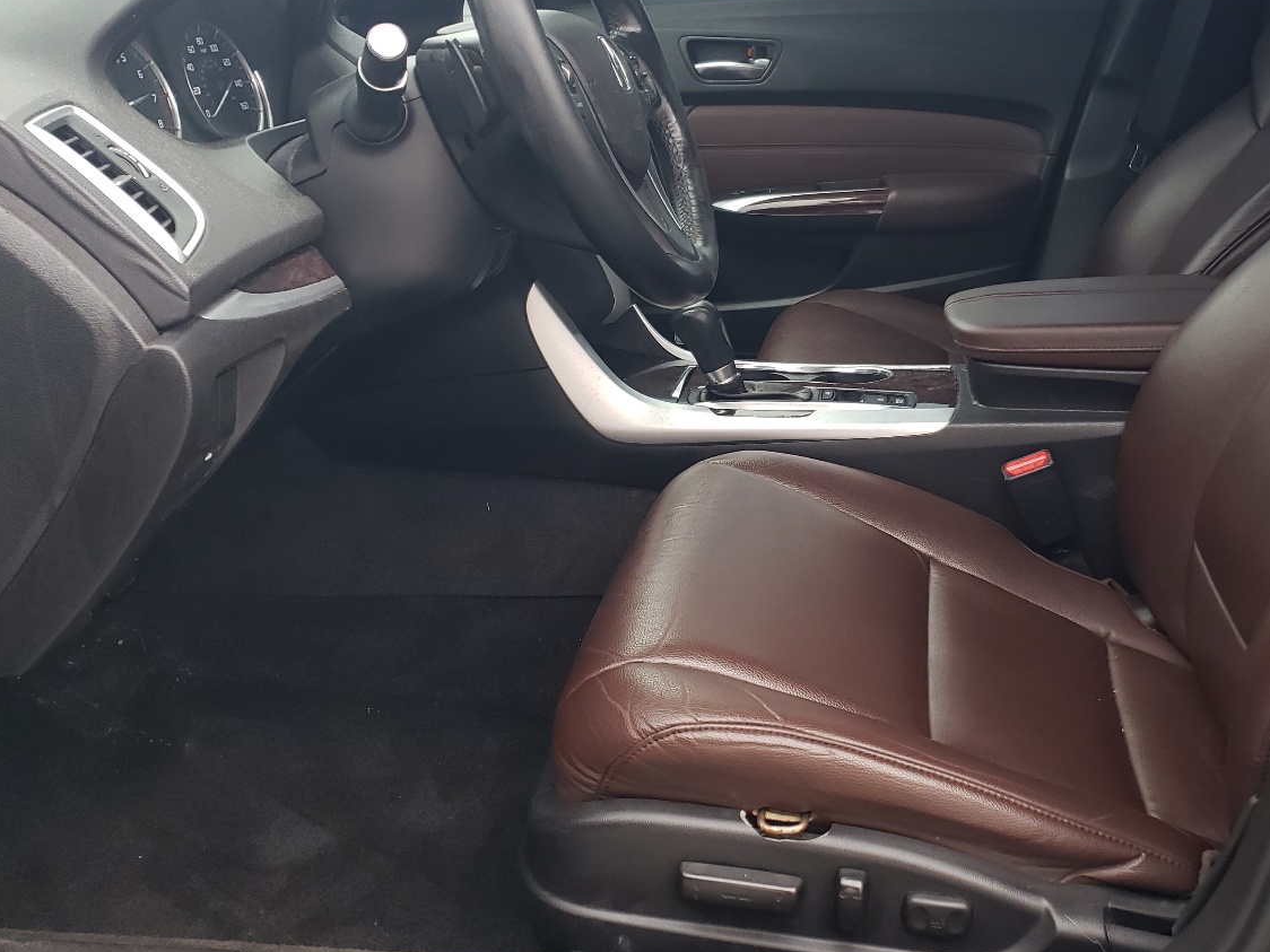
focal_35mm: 37
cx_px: 772
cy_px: 394
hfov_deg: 49.8
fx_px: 1357
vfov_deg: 38.5
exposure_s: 1/120
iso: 62
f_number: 1.5
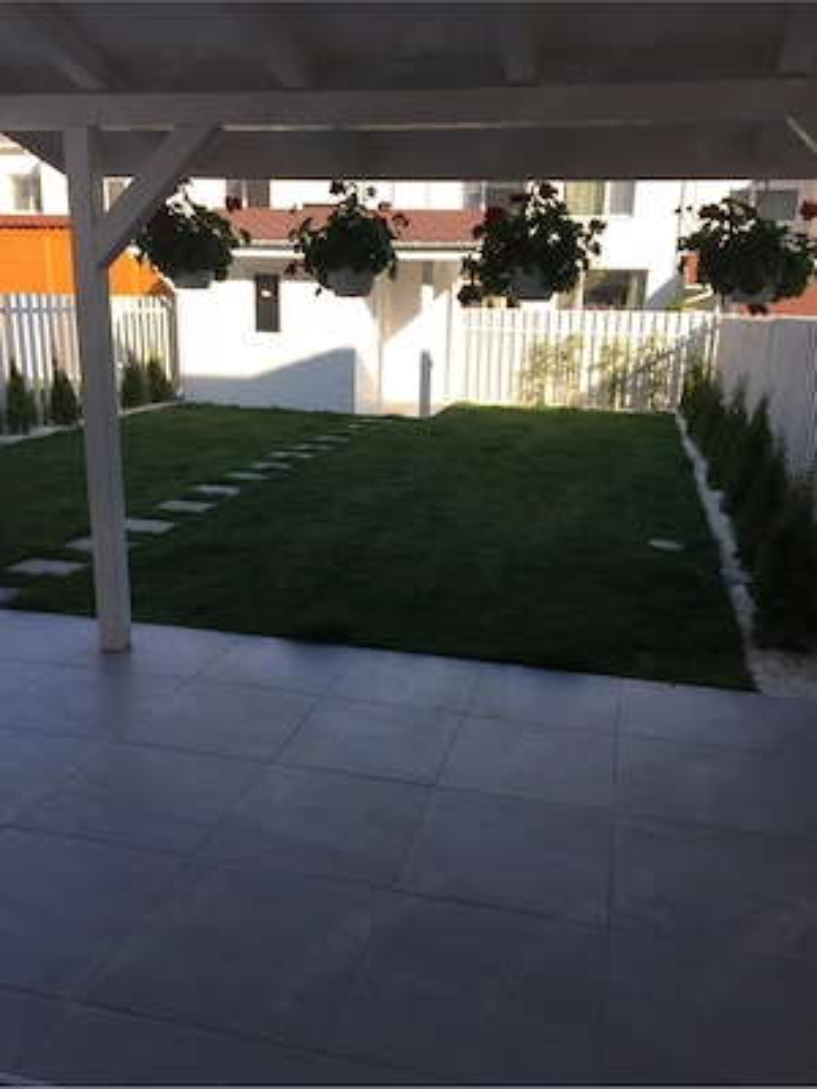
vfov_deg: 61.7
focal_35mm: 29
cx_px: 408
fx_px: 913
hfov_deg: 48.2
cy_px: 544
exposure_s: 1/1014
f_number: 2.2
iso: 32
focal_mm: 4.15
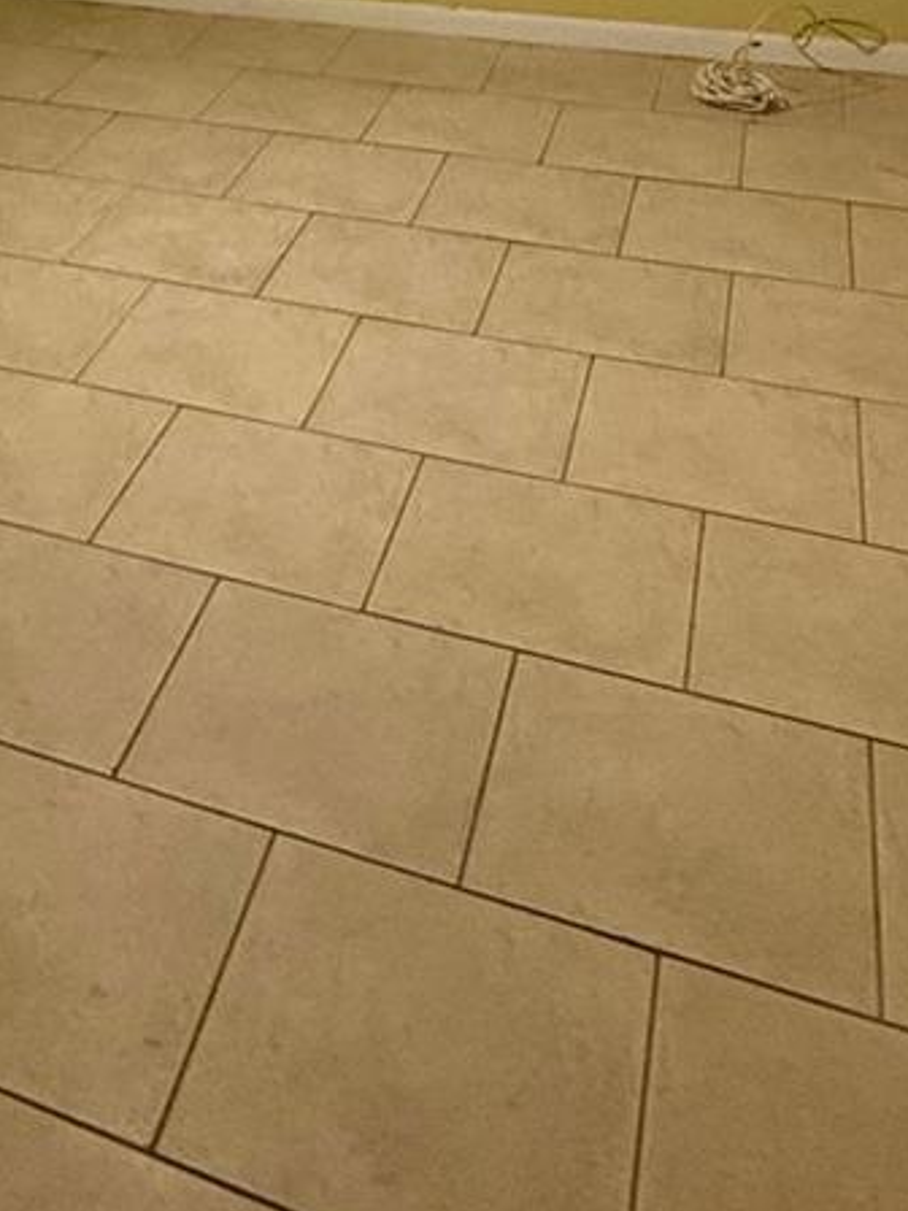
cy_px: -322
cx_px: -30
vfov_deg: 31.5
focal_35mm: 48
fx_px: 1679
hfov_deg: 28.2
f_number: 2.2
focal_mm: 2.22
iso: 640
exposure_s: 1/120
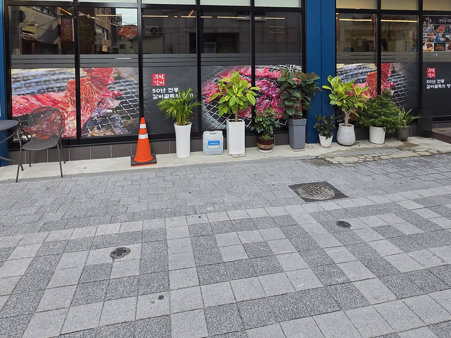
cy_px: 61
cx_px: 222
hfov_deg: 73.9
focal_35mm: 23
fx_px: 300
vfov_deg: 54.3
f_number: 2.2
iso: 25
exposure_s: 1/342
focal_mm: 1.7
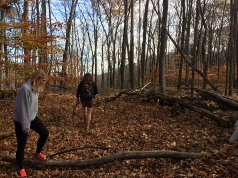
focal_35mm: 29
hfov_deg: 61.7
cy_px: 89
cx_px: 119
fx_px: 199
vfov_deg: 48.2
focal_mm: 4.15
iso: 32
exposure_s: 1/483
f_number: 2.2
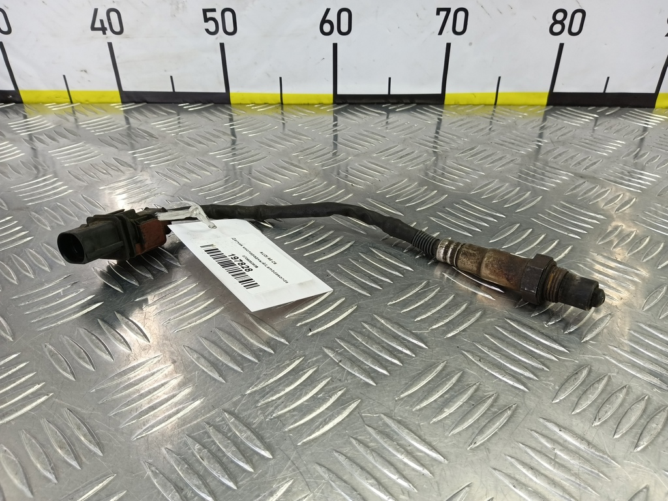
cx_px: 334
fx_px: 444
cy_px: 250
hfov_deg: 73.9
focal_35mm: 23
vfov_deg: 58.9
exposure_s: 1/50
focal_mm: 4.11
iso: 121
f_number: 1.6
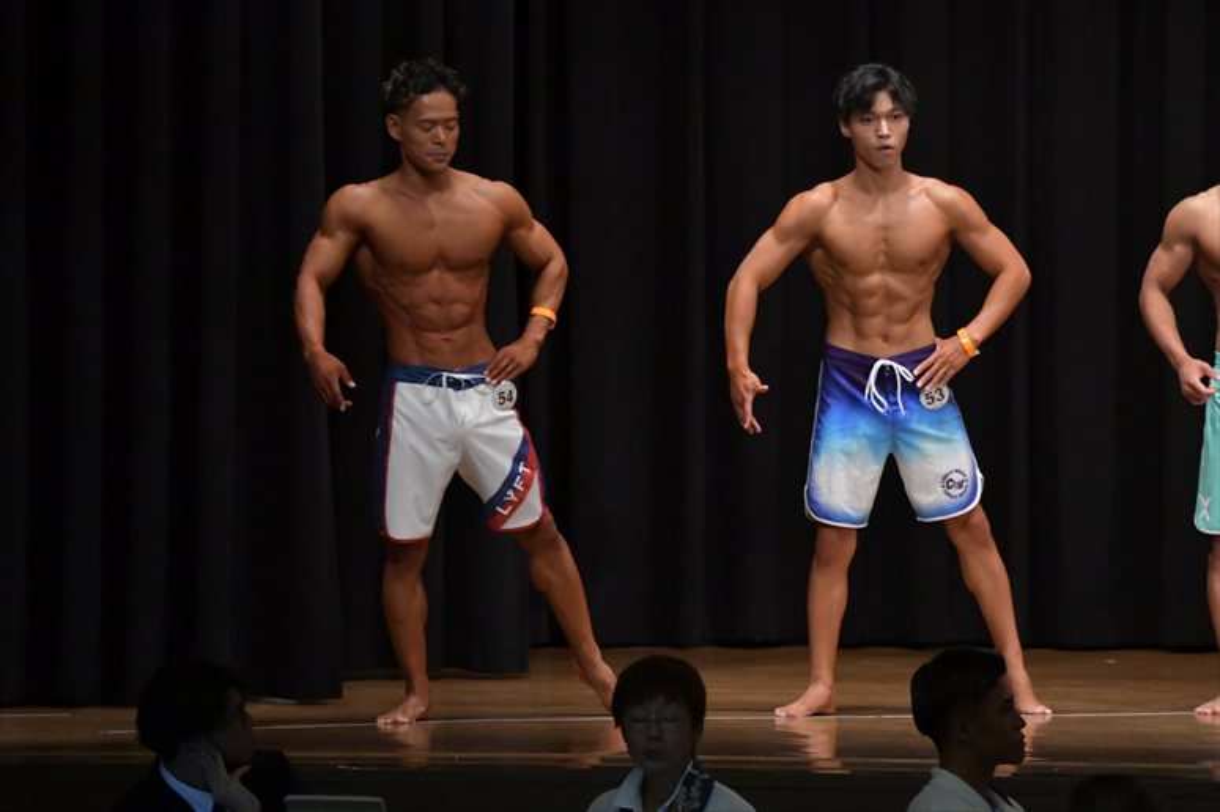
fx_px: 7621
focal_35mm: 225
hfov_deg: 9.2
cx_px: 610
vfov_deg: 6.1
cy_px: 406
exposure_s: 1/400
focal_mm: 150
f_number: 5.6
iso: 5000
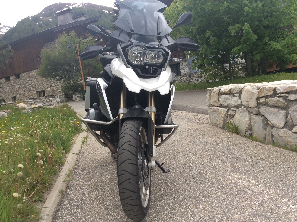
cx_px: 148
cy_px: 111
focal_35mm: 32
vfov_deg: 44.1
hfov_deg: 56.9
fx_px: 274
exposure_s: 1/643
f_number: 2.4
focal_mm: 3.3
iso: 32
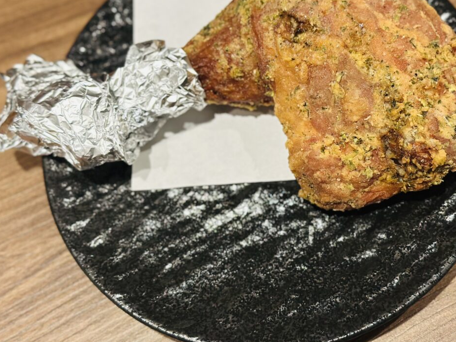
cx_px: 271
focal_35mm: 66
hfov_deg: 29.3
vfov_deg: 22.2
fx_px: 869
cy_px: 136
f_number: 1.78
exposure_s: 1/60
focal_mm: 6.86
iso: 250
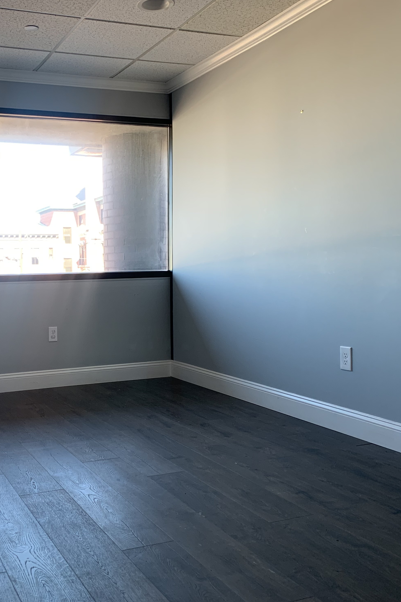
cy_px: 304
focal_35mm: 37
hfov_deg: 35.0
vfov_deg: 51.9
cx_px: 89
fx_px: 618
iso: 100
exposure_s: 1/100
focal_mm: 4.25
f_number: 1.8
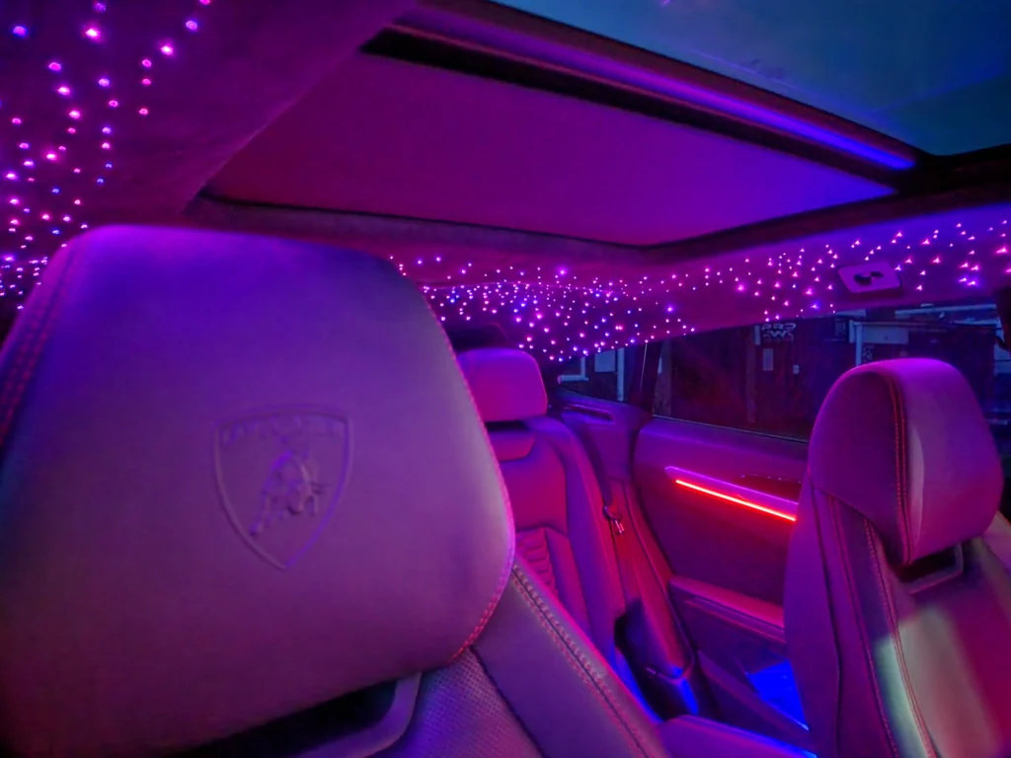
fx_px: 672
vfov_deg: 58.9
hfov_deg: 73.9
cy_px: 379
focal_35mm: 23
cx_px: 506
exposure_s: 1/10
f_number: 1.8
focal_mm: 6.4
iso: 3200
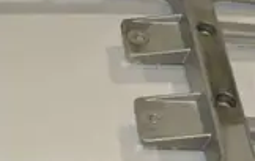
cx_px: 19
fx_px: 871
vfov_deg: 10.5
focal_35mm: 125
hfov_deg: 16.4
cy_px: 133
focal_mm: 14
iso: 200
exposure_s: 1/60
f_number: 4
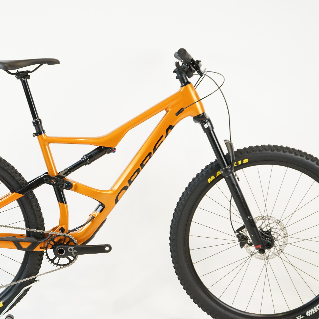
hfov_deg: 21.8
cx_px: 110
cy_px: 165
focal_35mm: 79
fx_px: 824
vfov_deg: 21.9
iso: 2000
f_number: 5.6
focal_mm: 57
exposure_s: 1/200
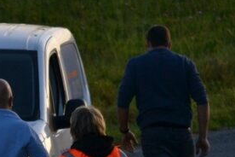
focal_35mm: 1945
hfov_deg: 1.1
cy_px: 178
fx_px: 12696
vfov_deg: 0.7
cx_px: -128
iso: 560
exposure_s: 1/500
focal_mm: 350
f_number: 6
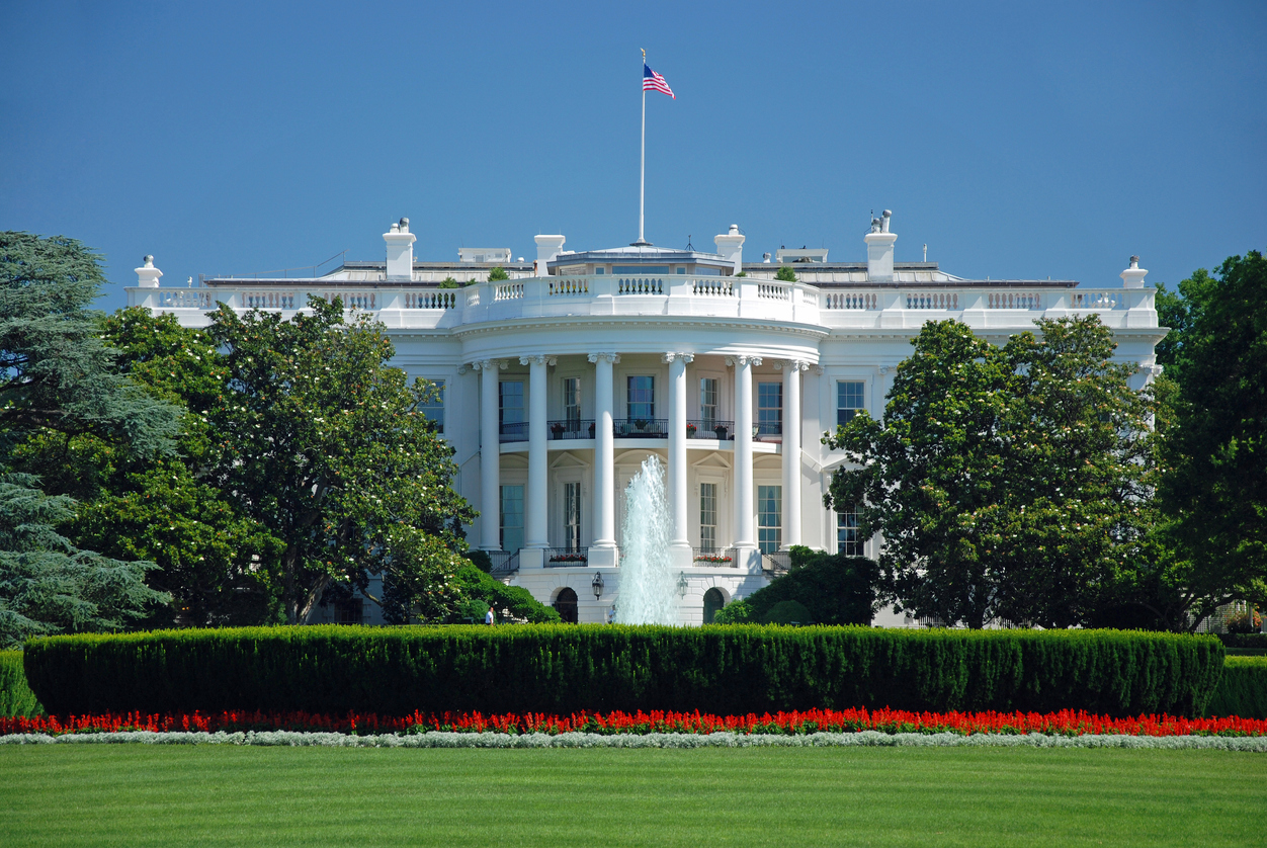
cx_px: 634
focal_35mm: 138
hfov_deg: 14.8
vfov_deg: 10.0
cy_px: 424
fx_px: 4862
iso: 100
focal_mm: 92
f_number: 5.6
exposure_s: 1/125
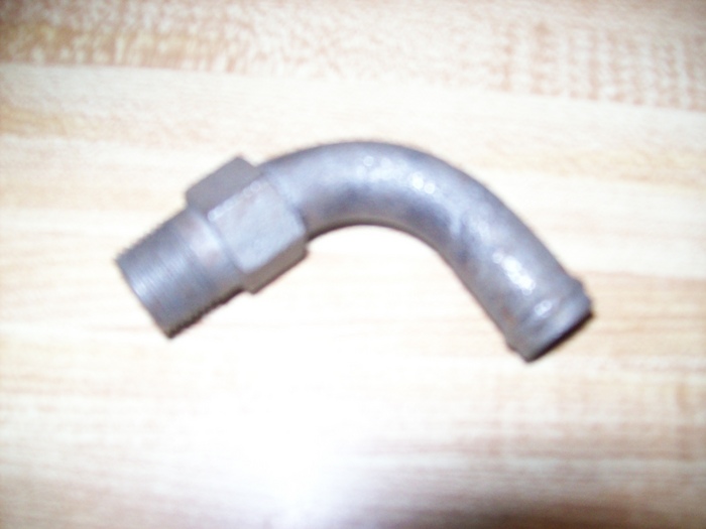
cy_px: 264
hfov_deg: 51.4
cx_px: 353
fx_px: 734
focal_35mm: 36
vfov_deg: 39.7
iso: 200
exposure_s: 1/64
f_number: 2.7
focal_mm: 6
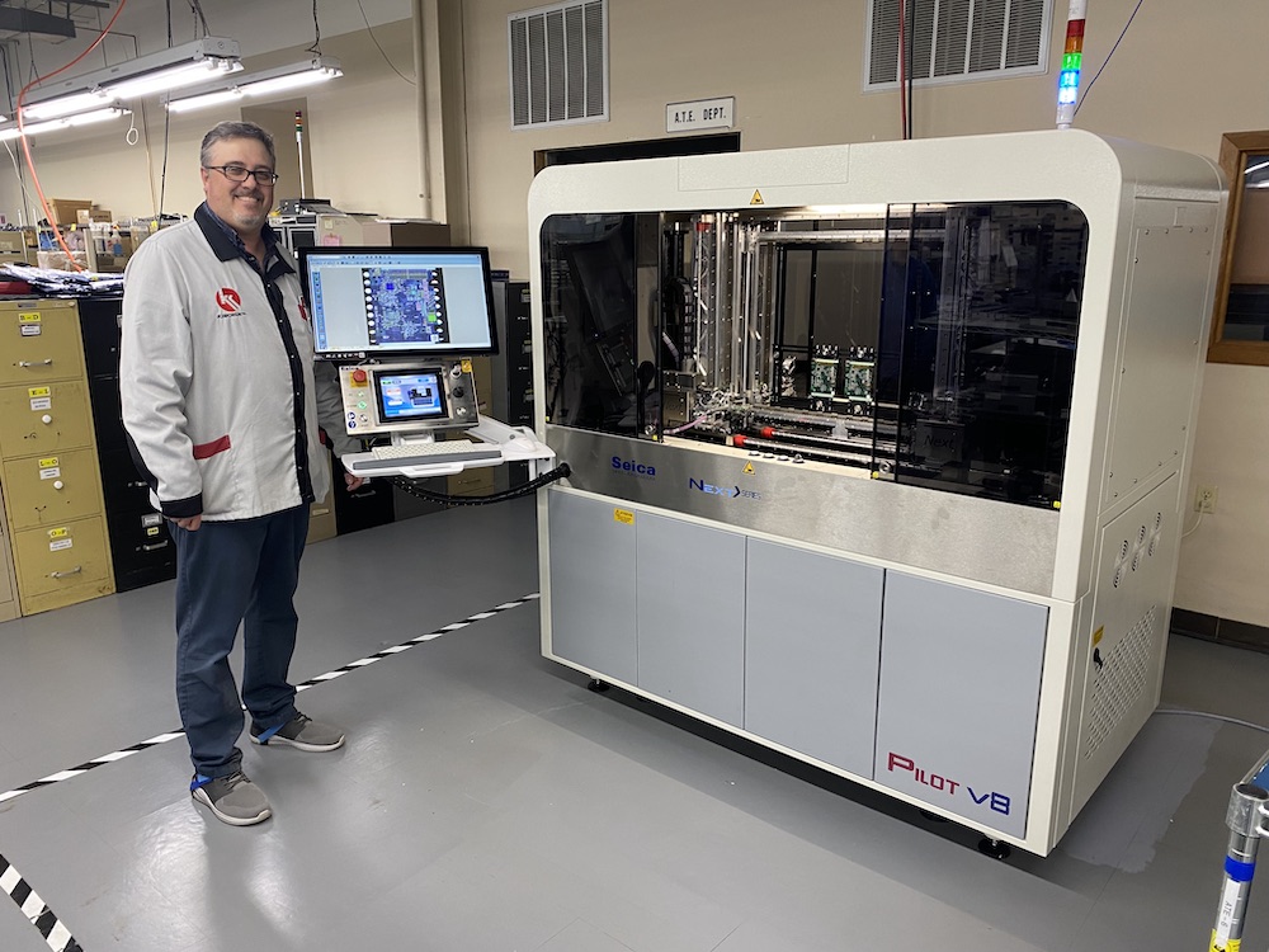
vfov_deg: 53.1
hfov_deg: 67.3
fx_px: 953
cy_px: 476
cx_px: 634
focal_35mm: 26
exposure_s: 1/63
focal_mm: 4.25
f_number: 1.8
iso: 100
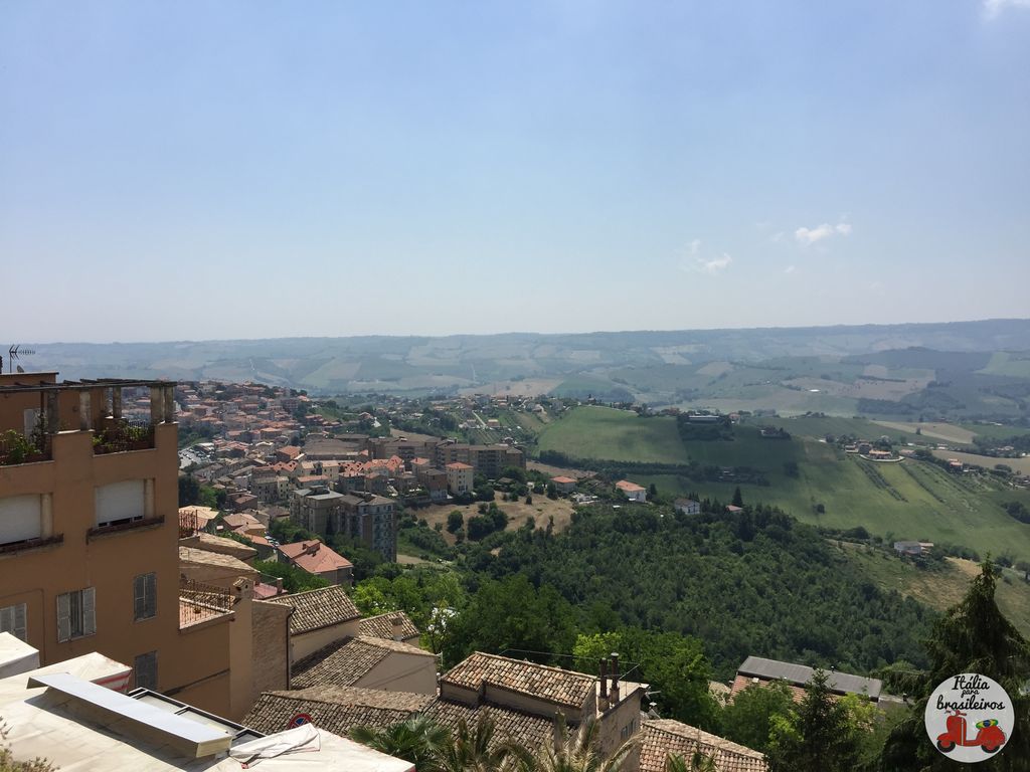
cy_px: 386
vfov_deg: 48.2
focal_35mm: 29
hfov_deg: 61.7
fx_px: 863
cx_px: 515
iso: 32
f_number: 2.2
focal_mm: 4.15
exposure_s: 1/3049
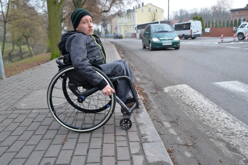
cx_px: 124
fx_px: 220
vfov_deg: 41.1
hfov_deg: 58.7
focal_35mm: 32
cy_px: 82
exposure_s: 1/80
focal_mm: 32
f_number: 4.5
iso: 320
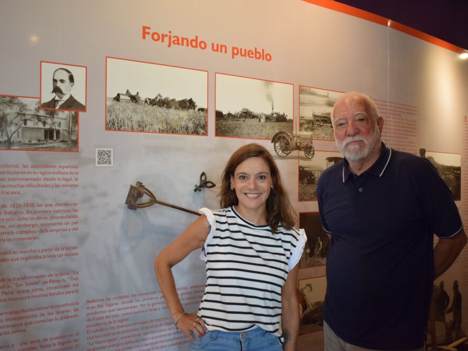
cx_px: 249
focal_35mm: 39
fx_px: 521
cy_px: 174
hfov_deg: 48.3
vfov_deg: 37.2
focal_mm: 23
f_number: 3.8
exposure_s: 1/60
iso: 1100
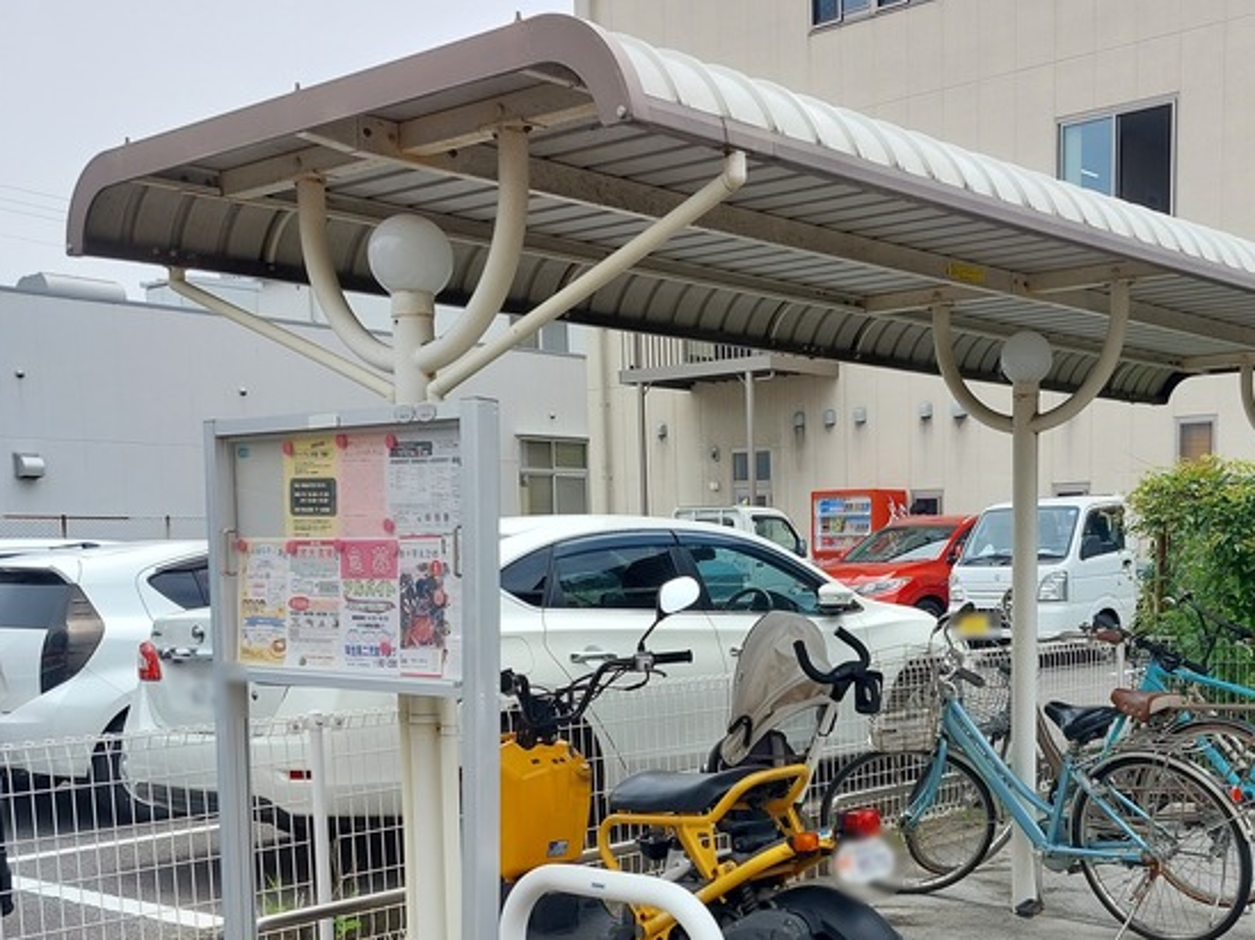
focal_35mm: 42
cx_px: 862
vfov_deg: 33.6
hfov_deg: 44.0
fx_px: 1522
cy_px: 709
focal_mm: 5.23
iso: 25
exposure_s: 1/637
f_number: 1.8
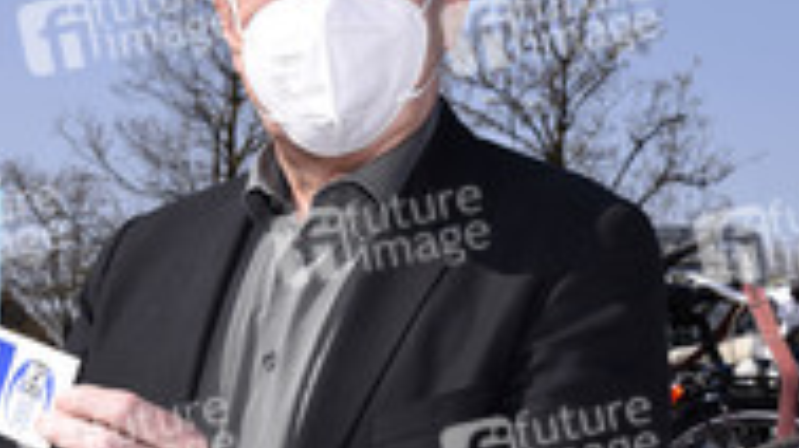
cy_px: 342
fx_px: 2011
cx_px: 438
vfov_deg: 12.7
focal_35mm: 95
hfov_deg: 22.5
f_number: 10
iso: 125
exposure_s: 1/160
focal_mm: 38
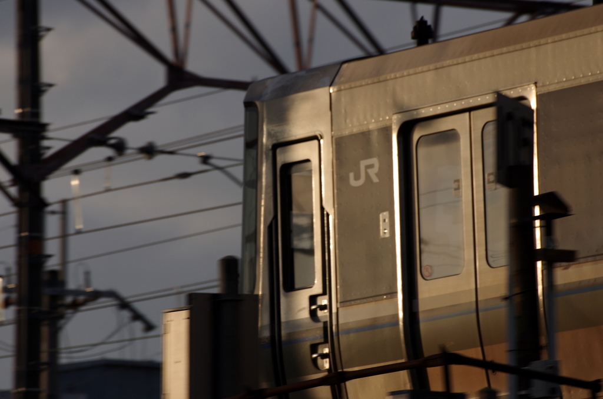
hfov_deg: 4.6
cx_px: 302
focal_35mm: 450
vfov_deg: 3.0
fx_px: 7521
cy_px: 200
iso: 200
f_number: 6.3
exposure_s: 1/500
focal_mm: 300
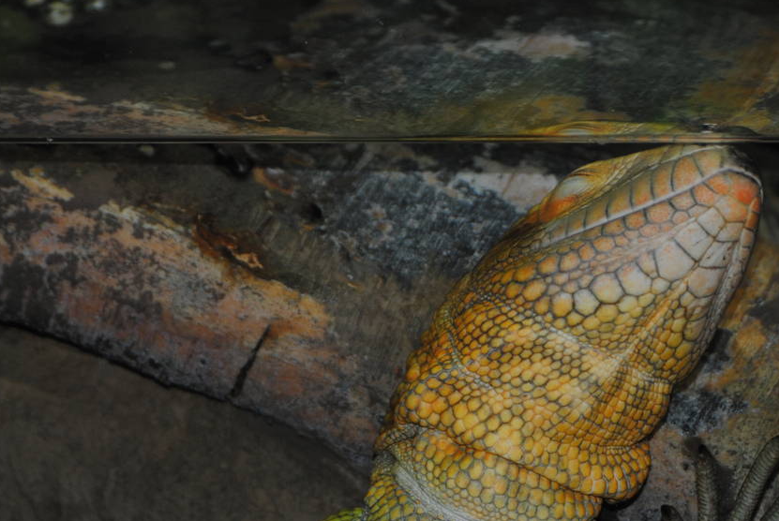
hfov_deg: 11.5
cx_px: 503
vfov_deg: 7.7
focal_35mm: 179
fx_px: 3877
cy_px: 354
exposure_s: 1/60
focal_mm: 62
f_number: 4.2
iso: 200
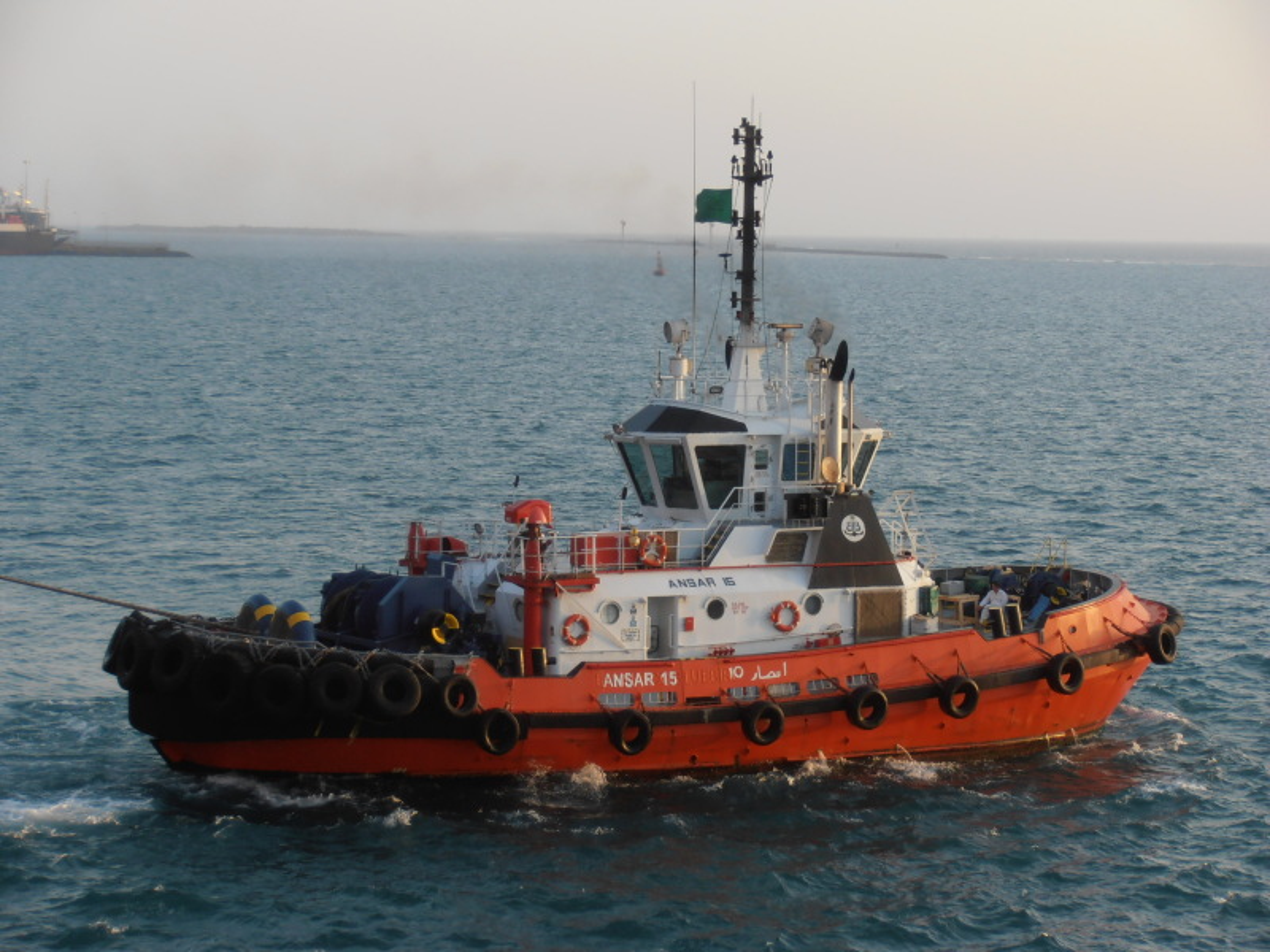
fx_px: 4072
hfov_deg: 17.7
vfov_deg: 13.3
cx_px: 635
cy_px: 476
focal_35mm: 111
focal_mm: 19.64
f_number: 5.5
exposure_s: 1/100
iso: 80
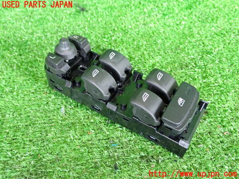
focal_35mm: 36
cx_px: 120
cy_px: 90
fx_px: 249
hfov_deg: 51.4
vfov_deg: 39.7
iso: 800
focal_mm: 6.37
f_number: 2.5
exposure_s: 1/40
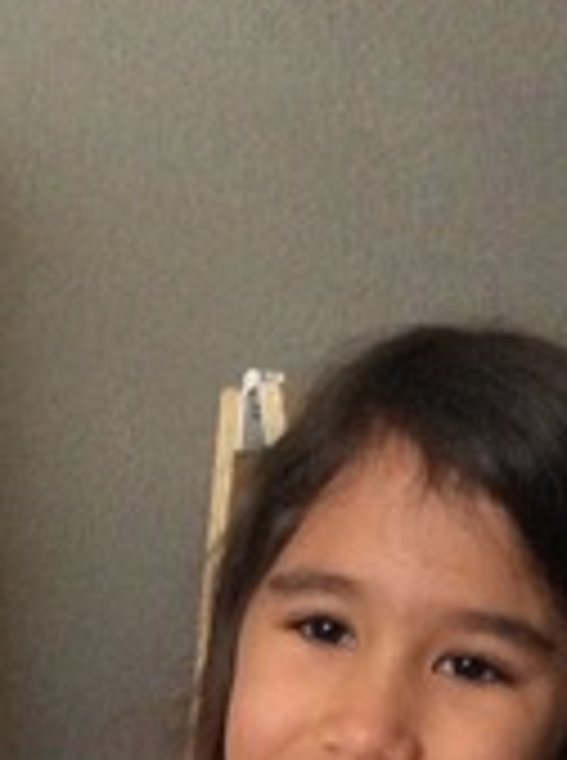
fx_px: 1995
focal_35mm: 91
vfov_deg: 19.7
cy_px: 1016
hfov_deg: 16.0
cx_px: 83
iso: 320
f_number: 2.4
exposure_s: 1/15
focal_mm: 3.3
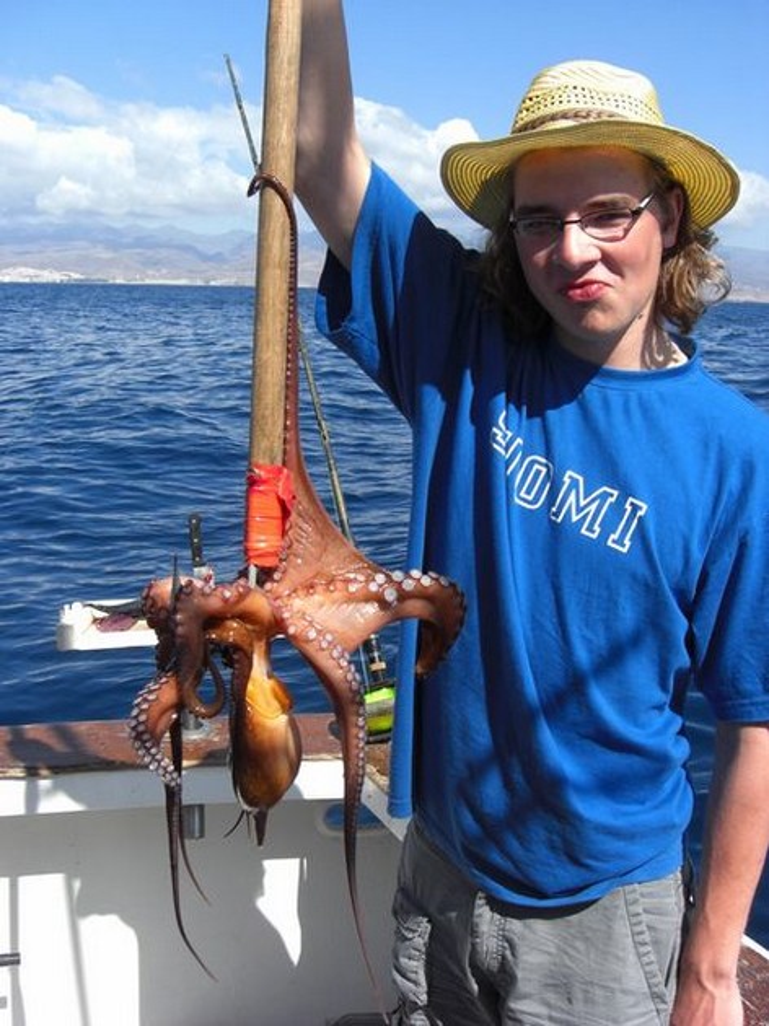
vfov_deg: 49.0
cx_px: 384
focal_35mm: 38
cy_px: 513
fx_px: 1126
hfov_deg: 37.7
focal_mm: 7.9
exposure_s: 1/640
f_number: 4
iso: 80
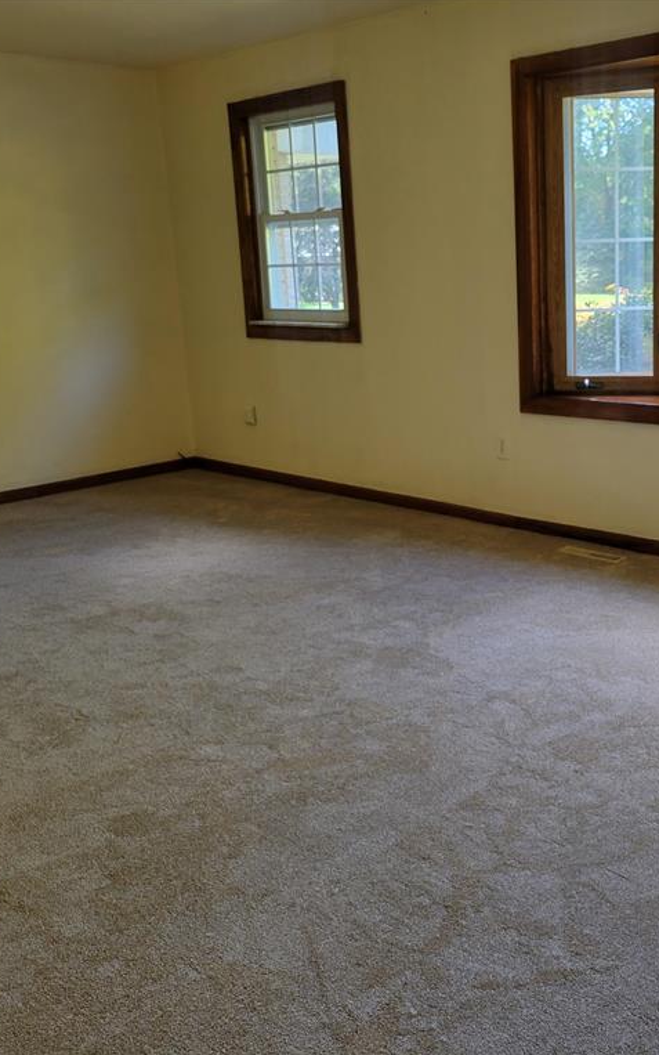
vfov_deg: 52.7
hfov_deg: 33.6
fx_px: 1063
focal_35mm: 37
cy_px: 525
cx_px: 510
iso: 80
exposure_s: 1/120
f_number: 1.8
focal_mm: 5.4
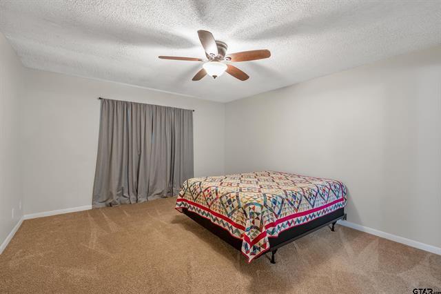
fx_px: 196
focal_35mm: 16
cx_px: 220
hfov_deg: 96.8
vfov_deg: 73.7
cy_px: 147
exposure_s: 1/2
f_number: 8
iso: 800
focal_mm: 16
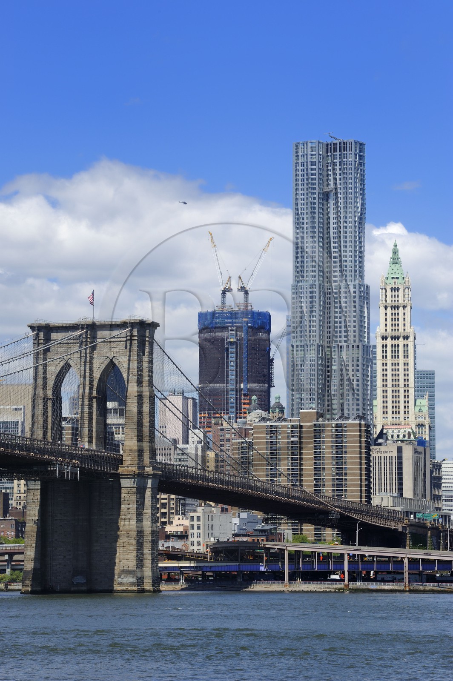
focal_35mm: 125
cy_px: 340
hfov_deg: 10.9
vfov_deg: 16.4
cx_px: 226
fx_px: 2363
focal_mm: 125
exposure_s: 1/200
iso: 200
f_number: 13
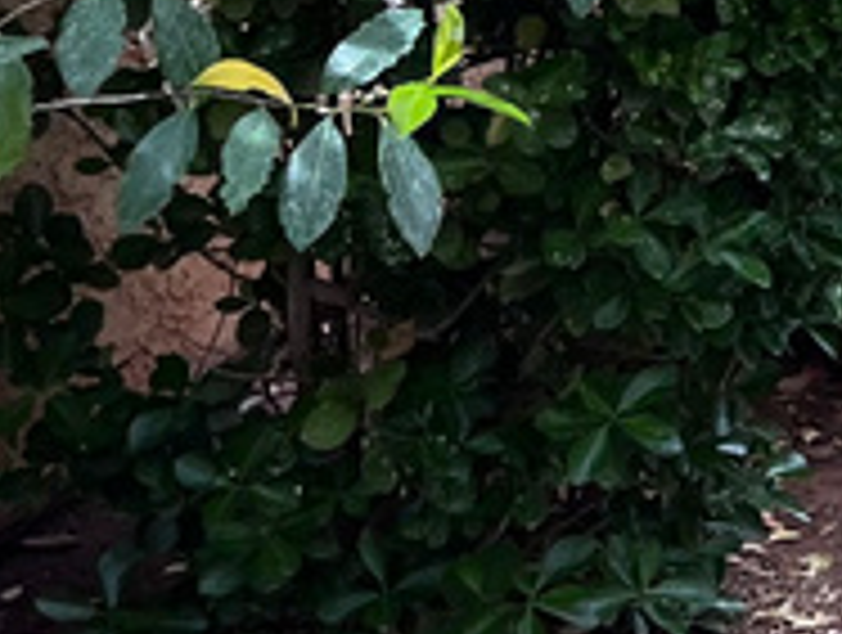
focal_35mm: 142
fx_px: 3461
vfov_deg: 9.9
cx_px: 1743
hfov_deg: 12.1
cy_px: -504
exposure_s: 1/577
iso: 50
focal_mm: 5.1
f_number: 1.6
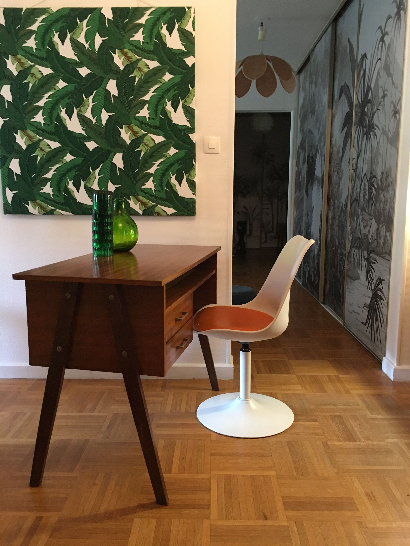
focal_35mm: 29
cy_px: 273
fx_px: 458
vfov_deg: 61.7
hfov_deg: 48.2
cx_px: 205
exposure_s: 1/17
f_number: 2.2
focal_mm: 4.15
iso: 125
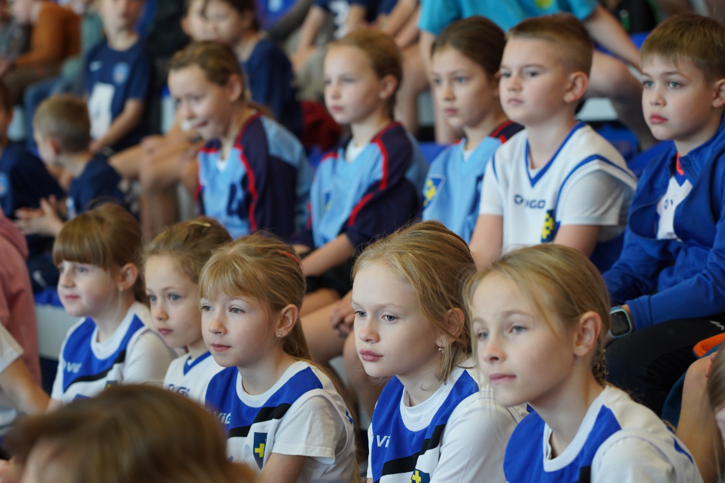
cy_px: 237
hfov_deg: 16.9
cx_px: 355
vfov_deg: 11.3
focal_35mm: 121
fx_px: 2437
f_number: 4
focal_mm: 105
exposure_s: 1/100
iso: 1250
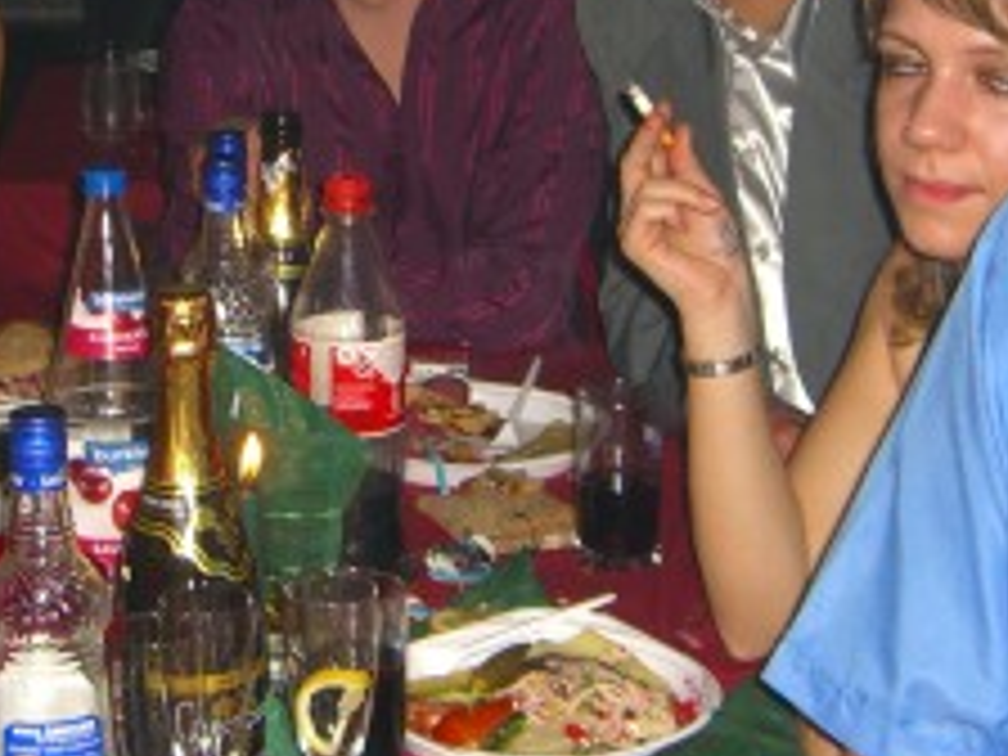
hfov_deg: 19.2
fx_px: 2970
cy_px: 81
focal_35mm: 102
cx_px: 310
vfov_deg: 14.4
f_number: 2.8
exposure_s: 1/60
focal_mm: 7.9
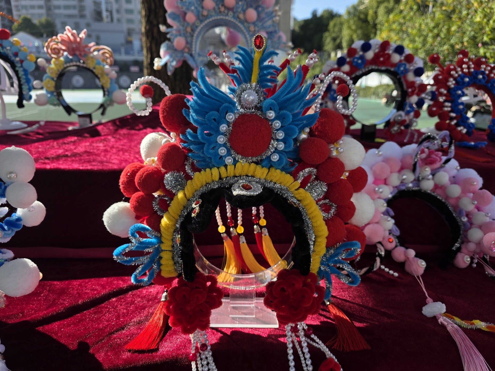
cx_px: 248
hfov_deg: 73.9
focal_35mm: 23
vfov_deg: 58.9
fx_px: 329
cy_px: 186
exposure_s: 1/2890
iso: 80
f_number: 1.7
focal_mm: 6.3
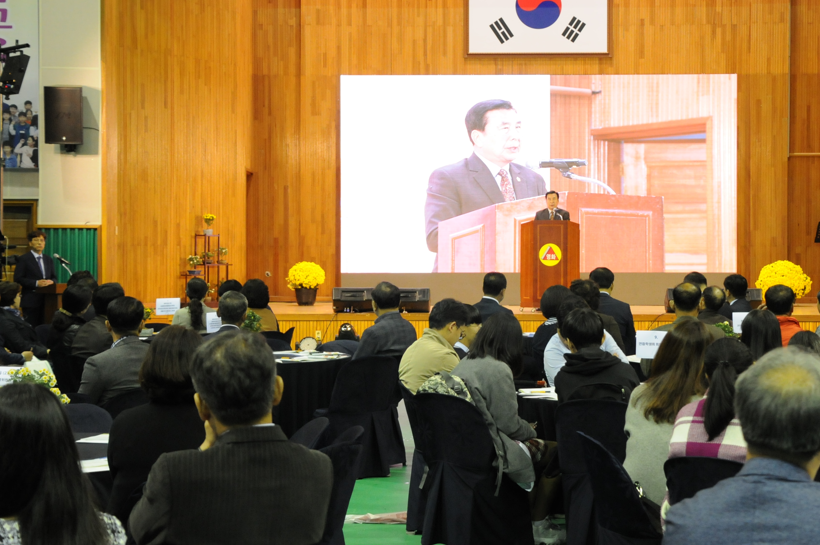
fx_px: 1979
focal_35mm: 87
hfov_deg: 23.4
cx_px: 484
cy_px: 213
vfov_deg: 15.7
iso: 1250
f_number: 4.2
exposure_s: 1/50
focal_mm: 40
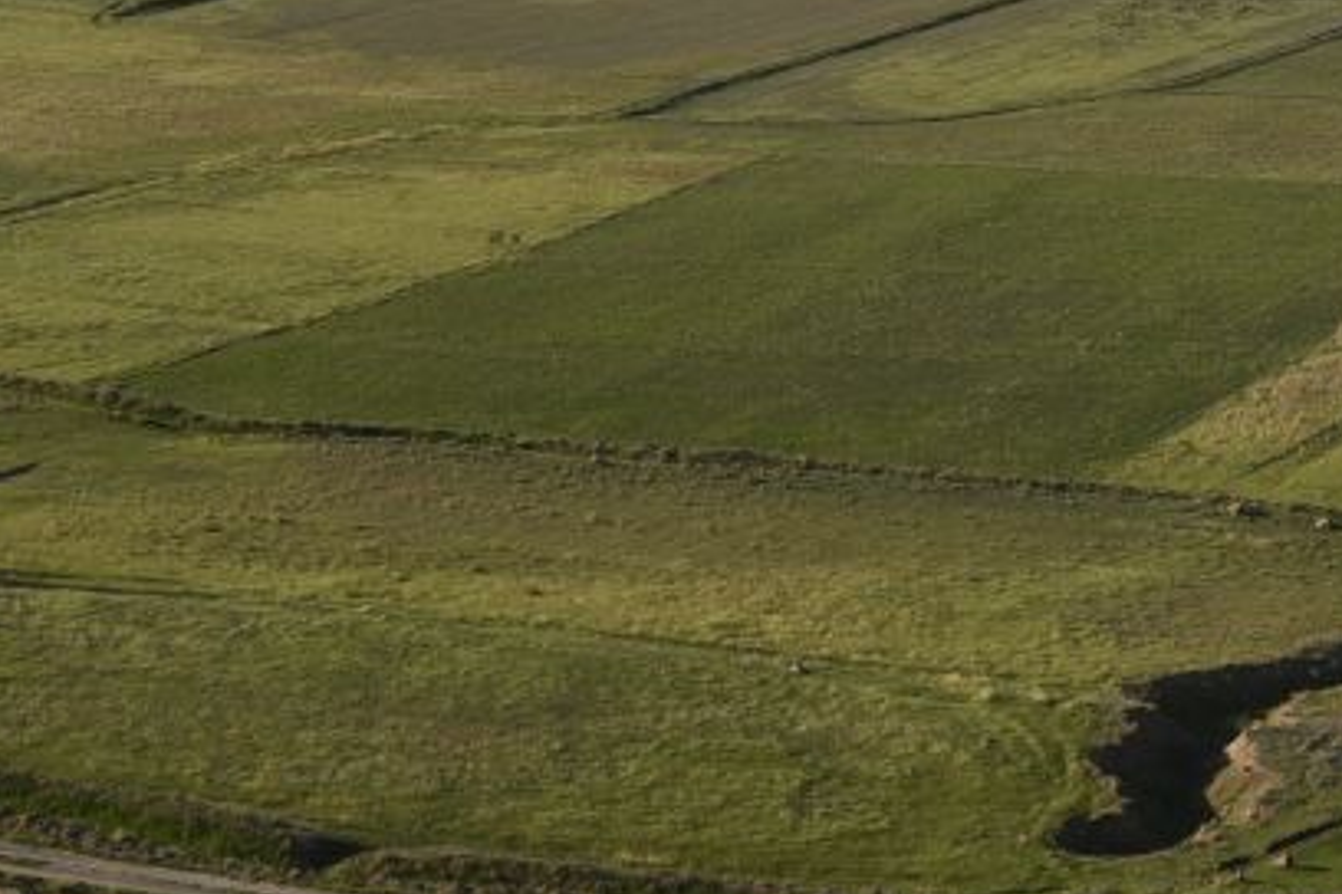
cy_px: -478
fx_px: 3802
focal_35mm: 102
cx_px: 1365
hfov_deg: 19.4
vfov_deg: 12.7
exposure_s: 1/125
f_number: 13
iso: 125
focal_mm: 32
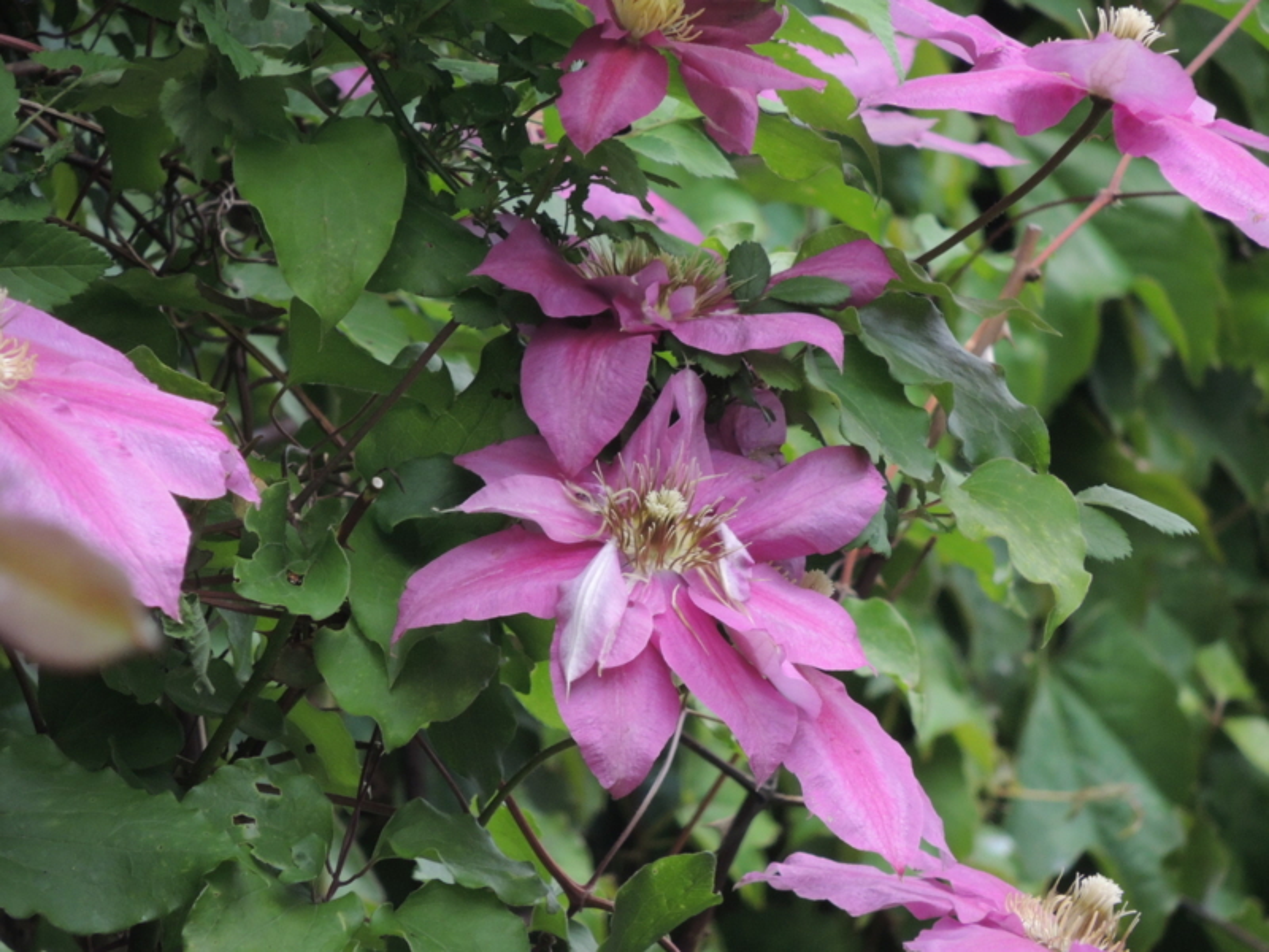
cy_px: 476
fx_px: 36659
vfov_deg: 1.5
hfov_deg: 2.0
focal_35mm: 1000
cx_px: 634
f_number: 5.9
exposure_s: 1/250
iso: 400
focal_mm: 180
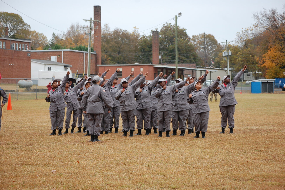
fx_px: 854
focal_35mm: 108
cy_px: 95
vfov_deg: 12.7
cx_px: 142
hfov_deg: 18.9
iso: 400
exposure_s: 1/320
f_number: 4.5
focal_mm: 72
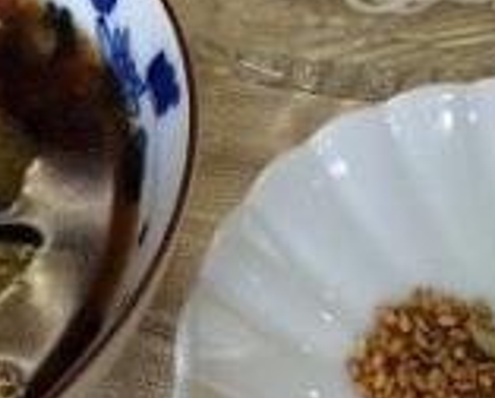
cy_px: 148
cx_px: 164
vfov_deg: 21.3
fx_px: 1056
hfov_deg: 26.2
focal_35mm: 72
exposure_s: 1/33
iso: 50
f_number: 2.2
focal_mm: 4.15
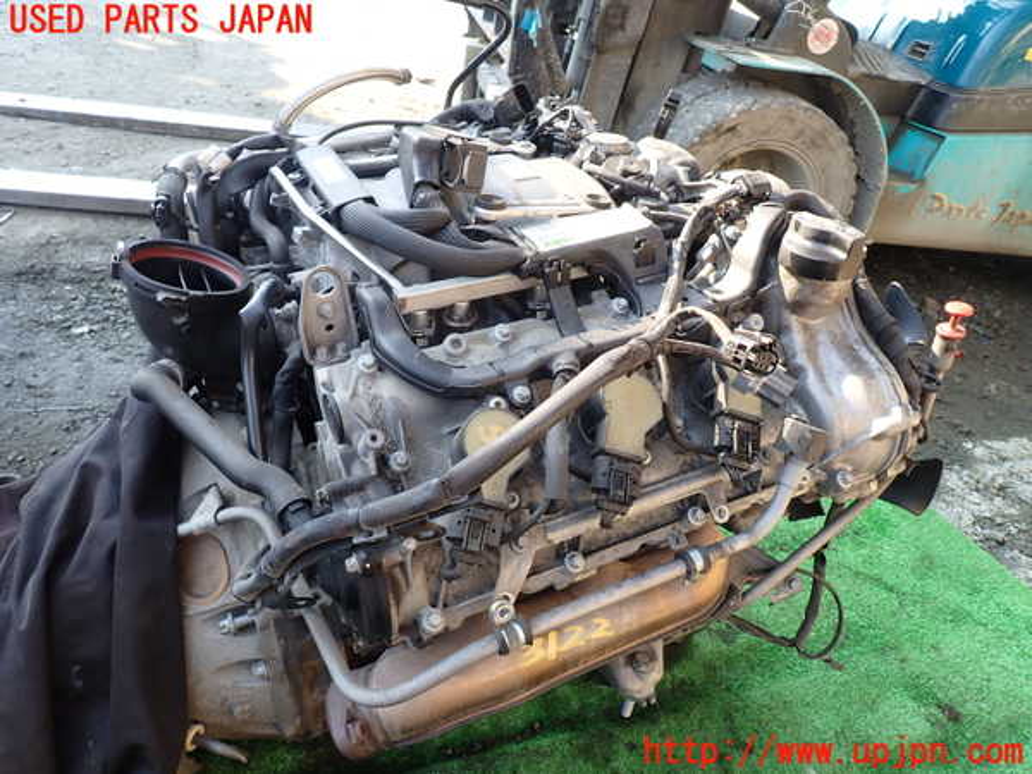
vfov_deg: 54.9
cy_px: 387
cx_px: 516
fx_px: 745
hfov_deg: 69.4
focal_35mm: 25
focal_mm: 4.5
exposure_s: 1/100
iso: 100
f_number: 2.8
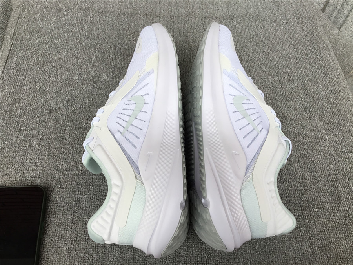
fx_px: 316
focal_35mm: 31
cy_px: 132
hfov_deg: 58.4
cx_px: 176
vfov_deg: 45.4
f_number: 2.4
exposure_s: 1/114
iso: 25
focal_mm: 3.3
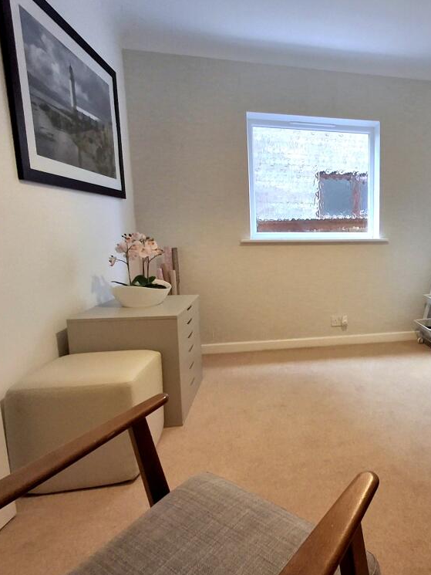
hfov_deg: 56.4
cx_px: 349
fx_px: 365
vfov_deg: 76.4
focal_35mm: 22
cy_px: 295
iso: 160
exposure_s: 1/50
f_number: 2.2
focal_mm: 1.64
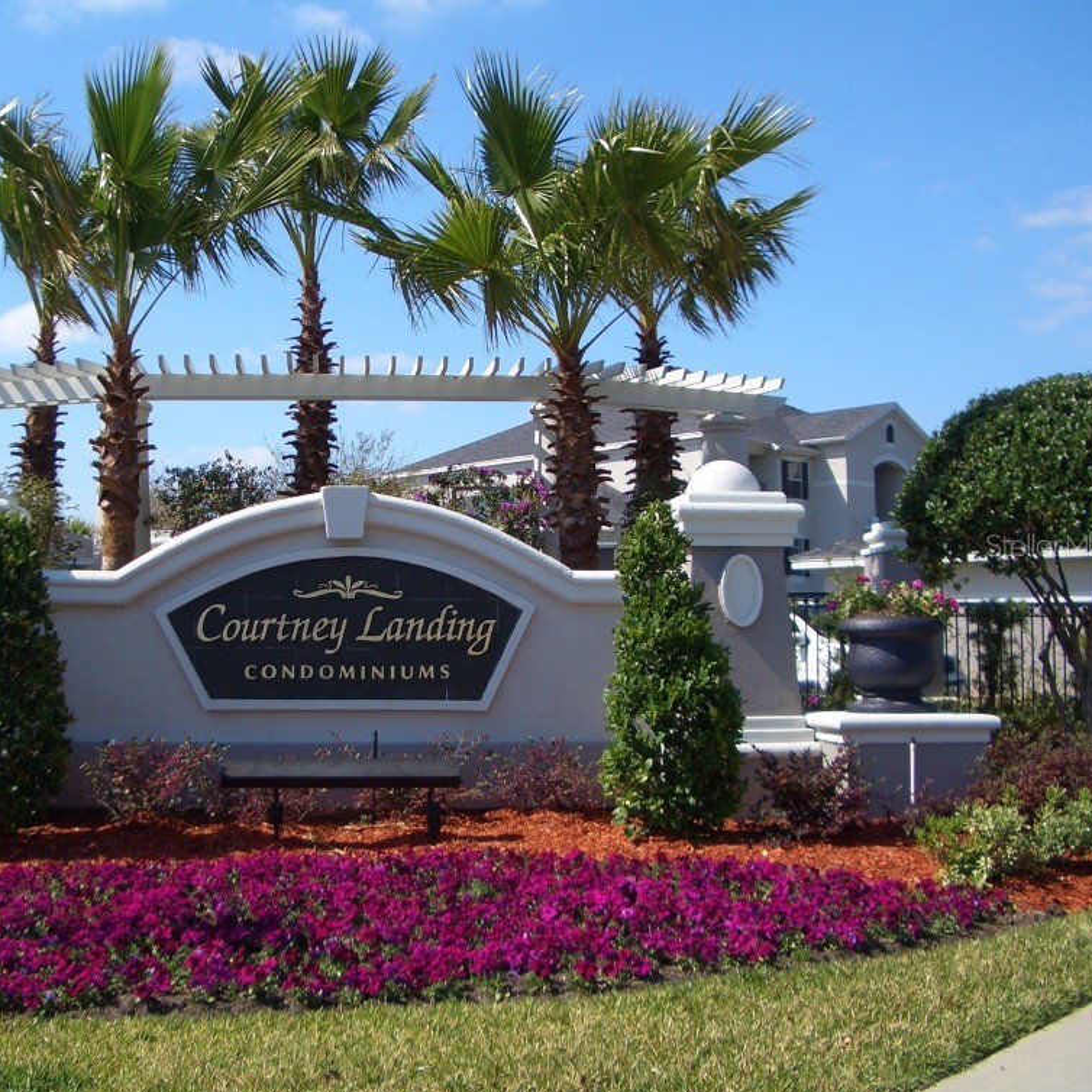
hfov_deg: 39.6
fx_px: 1499
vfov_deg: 40.0
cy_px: 545
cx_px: 381
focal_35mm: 42
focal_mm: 5.8
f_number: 2.6
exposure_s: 1/1000
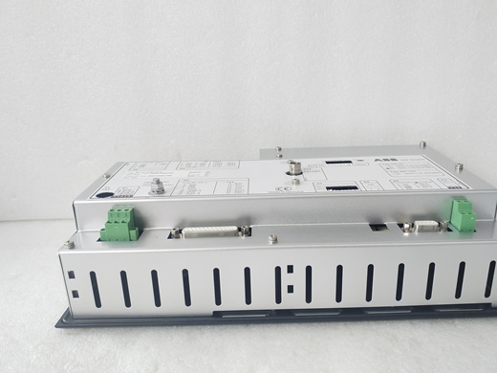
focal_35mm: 30
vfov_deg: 46.7
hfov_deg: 59.9
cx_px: 264
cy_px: 206
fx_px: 431
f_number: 1.8
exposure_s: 1/50
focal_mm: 4.75
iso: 208
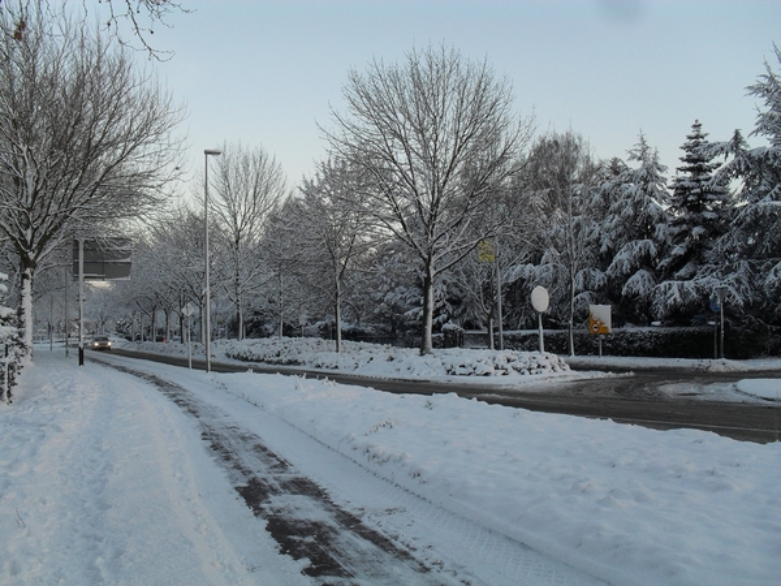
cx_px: 390
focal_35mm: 35
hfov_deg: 52.6
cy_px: 293
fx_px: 790
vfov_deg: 40.7
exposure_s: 1/250
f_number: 3.2
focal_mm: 6.3
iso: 100
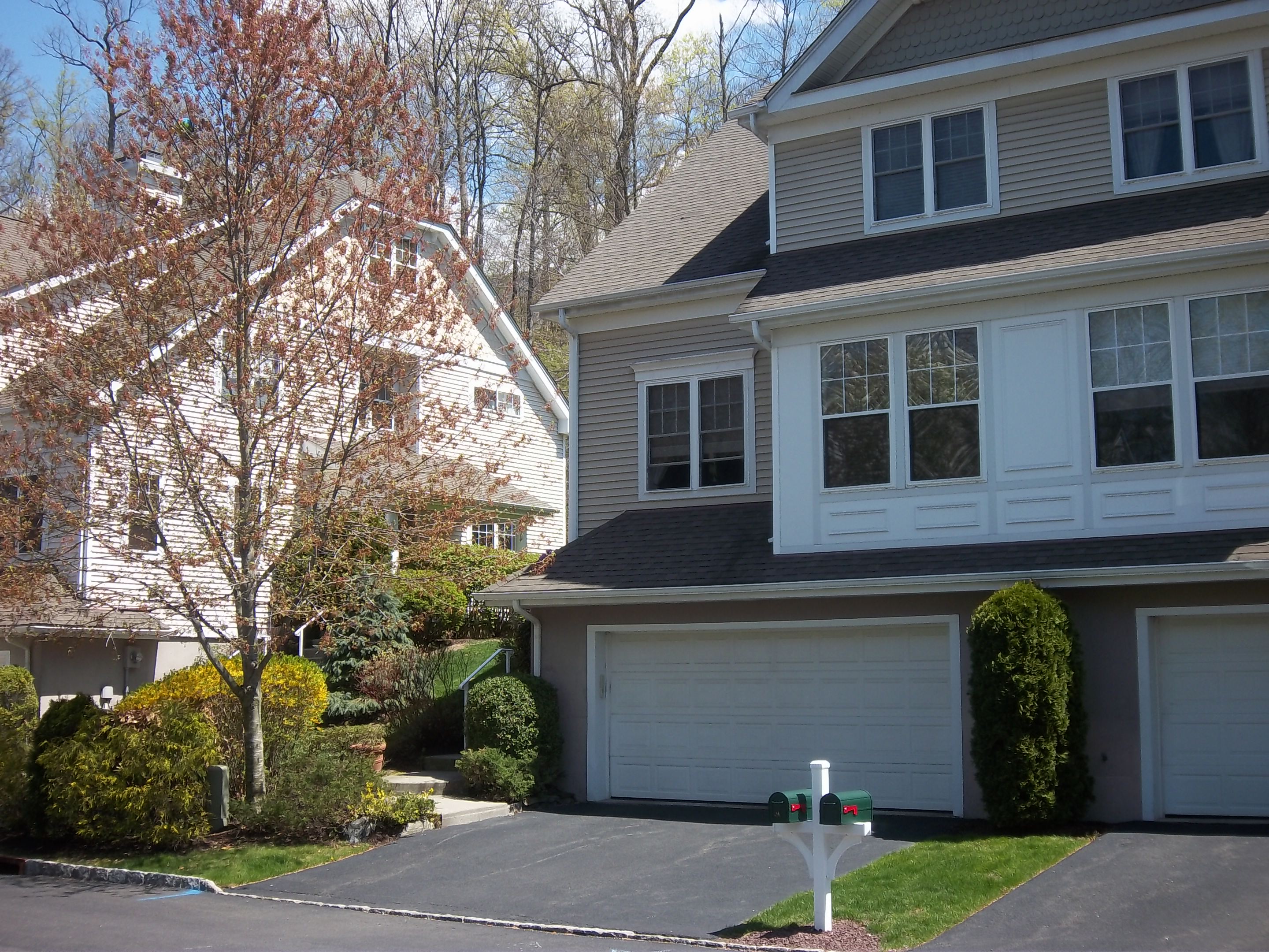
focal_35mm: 47
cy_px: 476
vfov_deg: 30.9
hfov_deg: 40.4
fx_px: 1723
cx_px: 634
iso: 64
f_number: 4.5
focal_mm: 8.3
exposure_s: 1/320
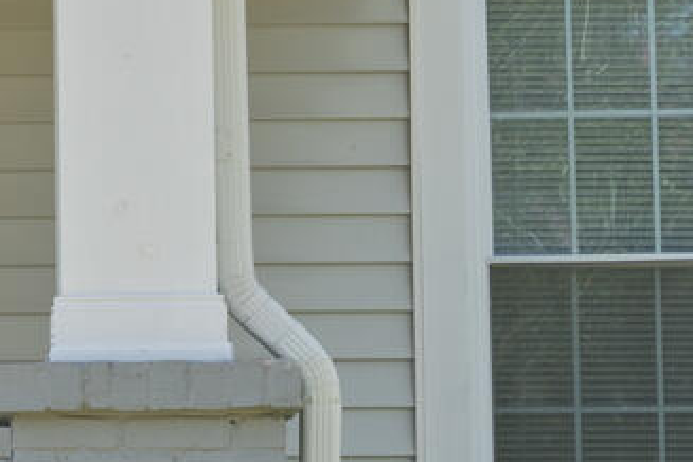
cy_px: 383
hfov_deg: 11.3
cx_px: -250
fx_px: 3388
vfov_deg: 7.8
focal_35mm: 176
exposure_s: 1/30
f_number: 8
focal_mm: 23
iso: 200
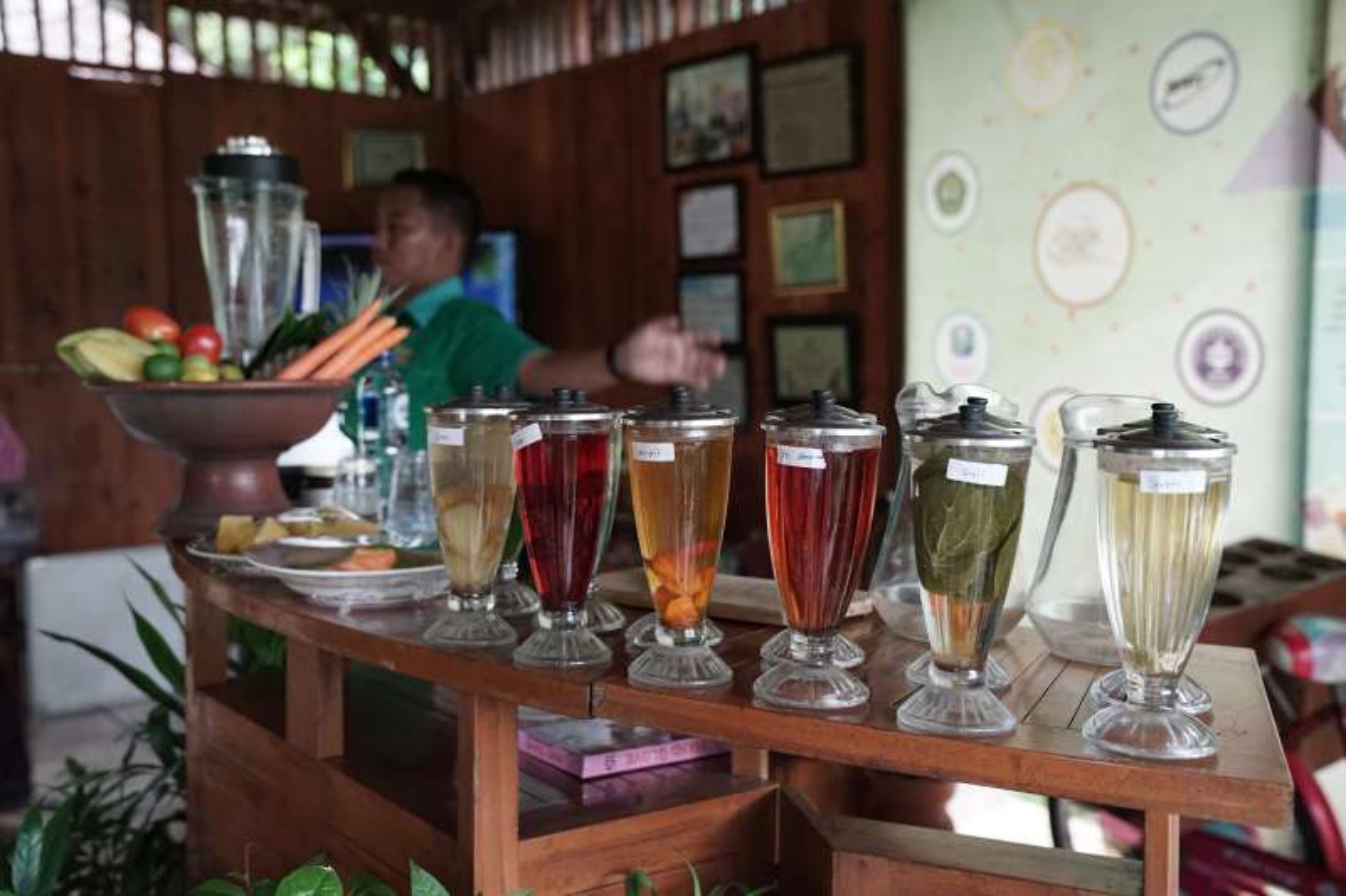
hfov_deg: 48.5
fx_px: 1495
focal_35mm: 40
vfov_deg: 33.4
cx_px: 673
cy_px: 448
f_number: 4
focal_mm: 40
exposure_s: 1/125
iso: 5000
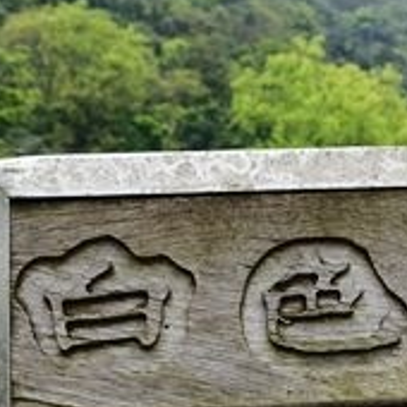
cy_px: 372
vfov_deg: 18.2
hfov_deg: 18.2
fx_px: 1250
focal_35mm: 94
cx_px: 357
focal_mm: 10.6
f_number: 3.2
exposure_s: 1/80
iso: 125
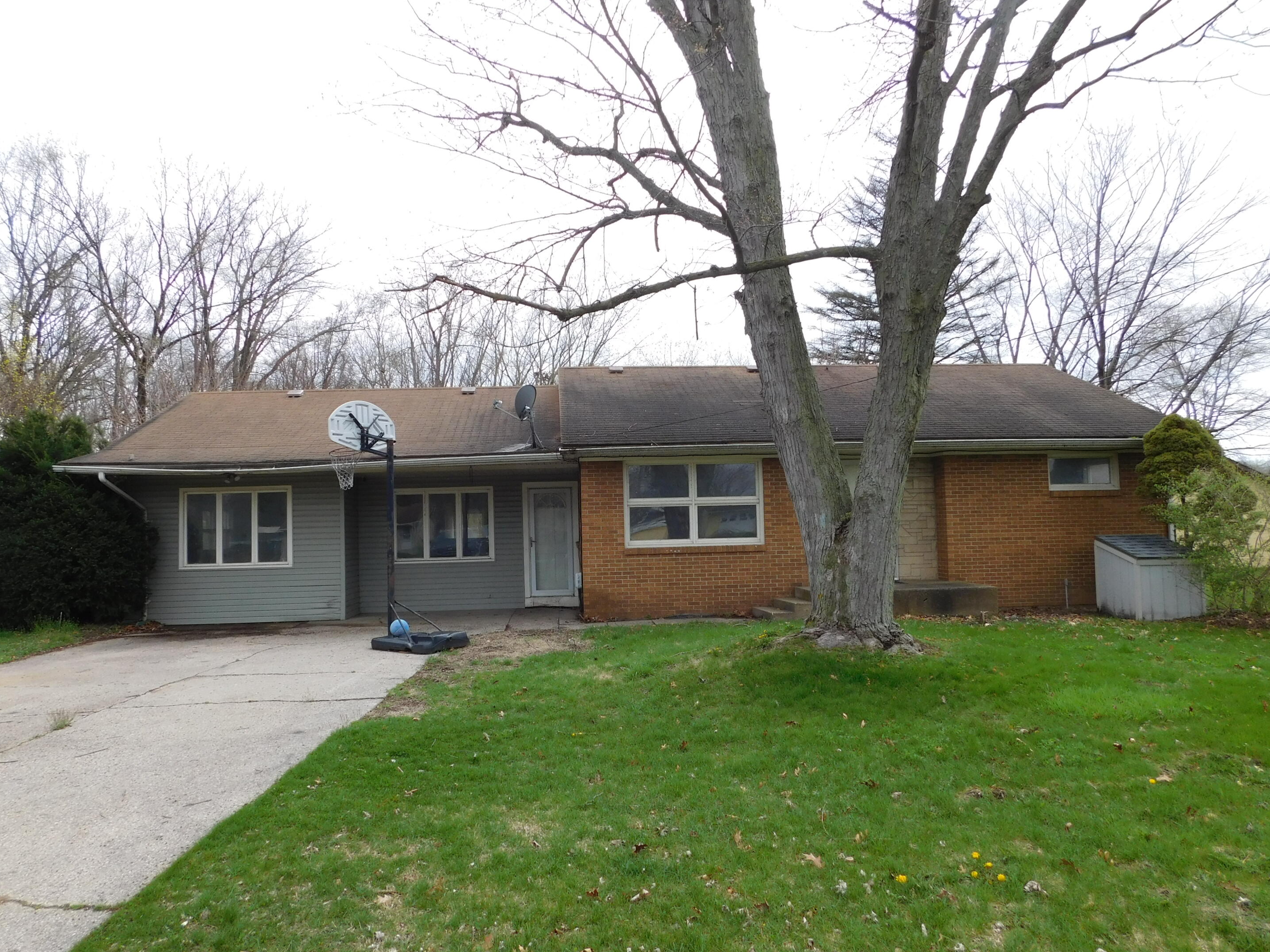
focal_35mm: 24
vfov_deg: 56.8
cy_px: 478
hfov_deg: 71.6
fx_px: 880
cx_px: 614
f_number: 3
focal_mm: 4
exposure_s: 1/400
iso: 125
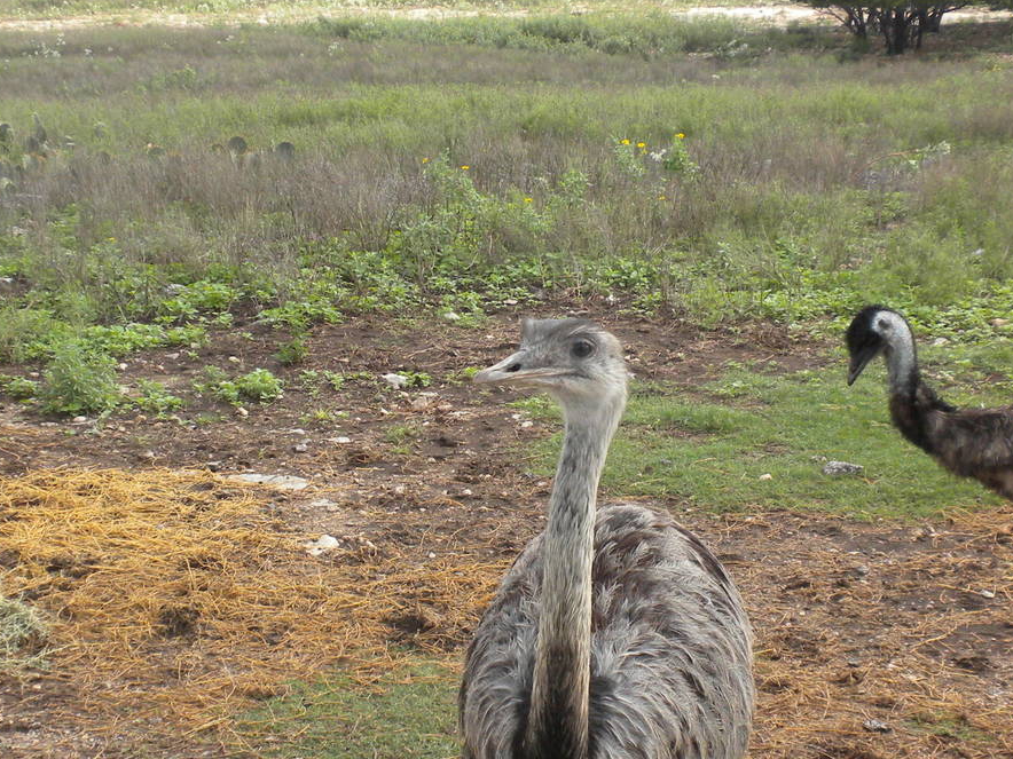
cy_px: 539
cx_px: 478
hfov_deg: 29.0
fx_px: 1961
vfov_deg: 21.8
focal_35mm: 67
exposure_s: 1/520
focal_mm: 6.6
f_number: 3.5
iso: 102
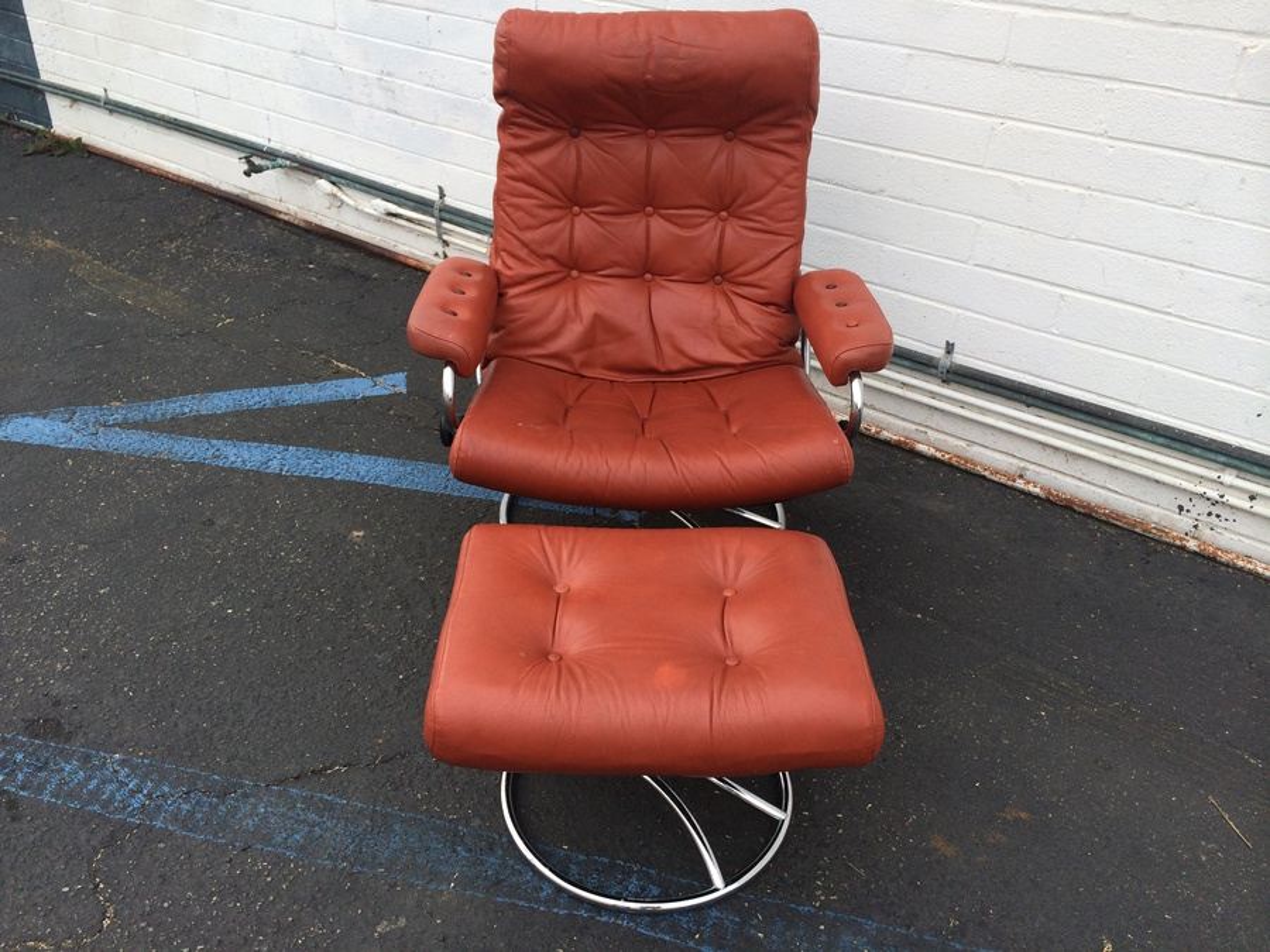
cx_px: 635
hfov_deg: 60.0
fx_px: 1101
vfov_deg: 46.8
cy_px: 476
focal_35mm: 30
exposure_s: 1/641
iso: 32
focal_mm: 4.12
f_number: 2.2
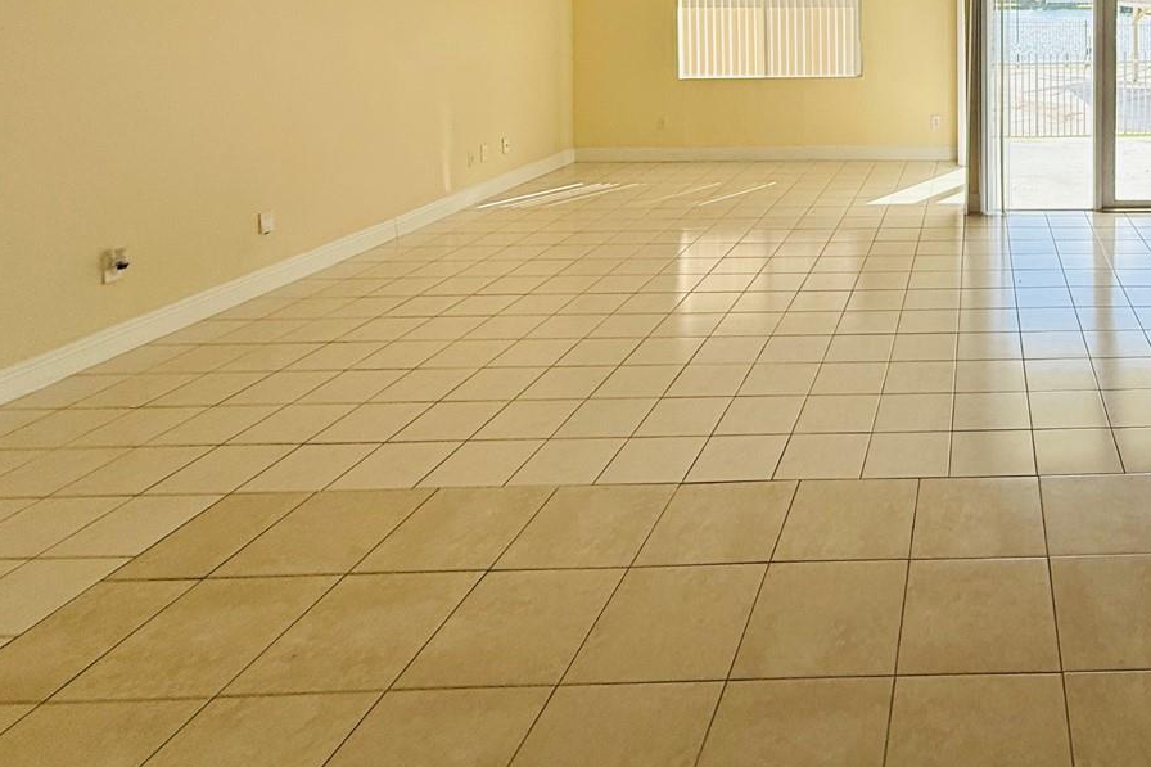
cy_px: 19
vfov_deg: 43.3
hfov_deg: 60.5
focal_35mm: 26
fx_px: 831
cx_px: 1001
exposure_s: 1/574
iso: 64
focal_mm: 2.22
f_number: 2.2
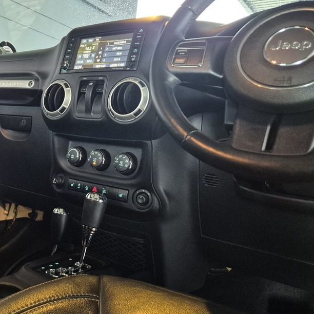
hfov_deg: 46.3
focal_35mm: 34
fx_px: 349
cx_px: 71
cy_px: 149
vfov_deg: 48.4
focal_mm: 5.4
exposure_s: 1/50
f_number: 1.8
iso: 2000
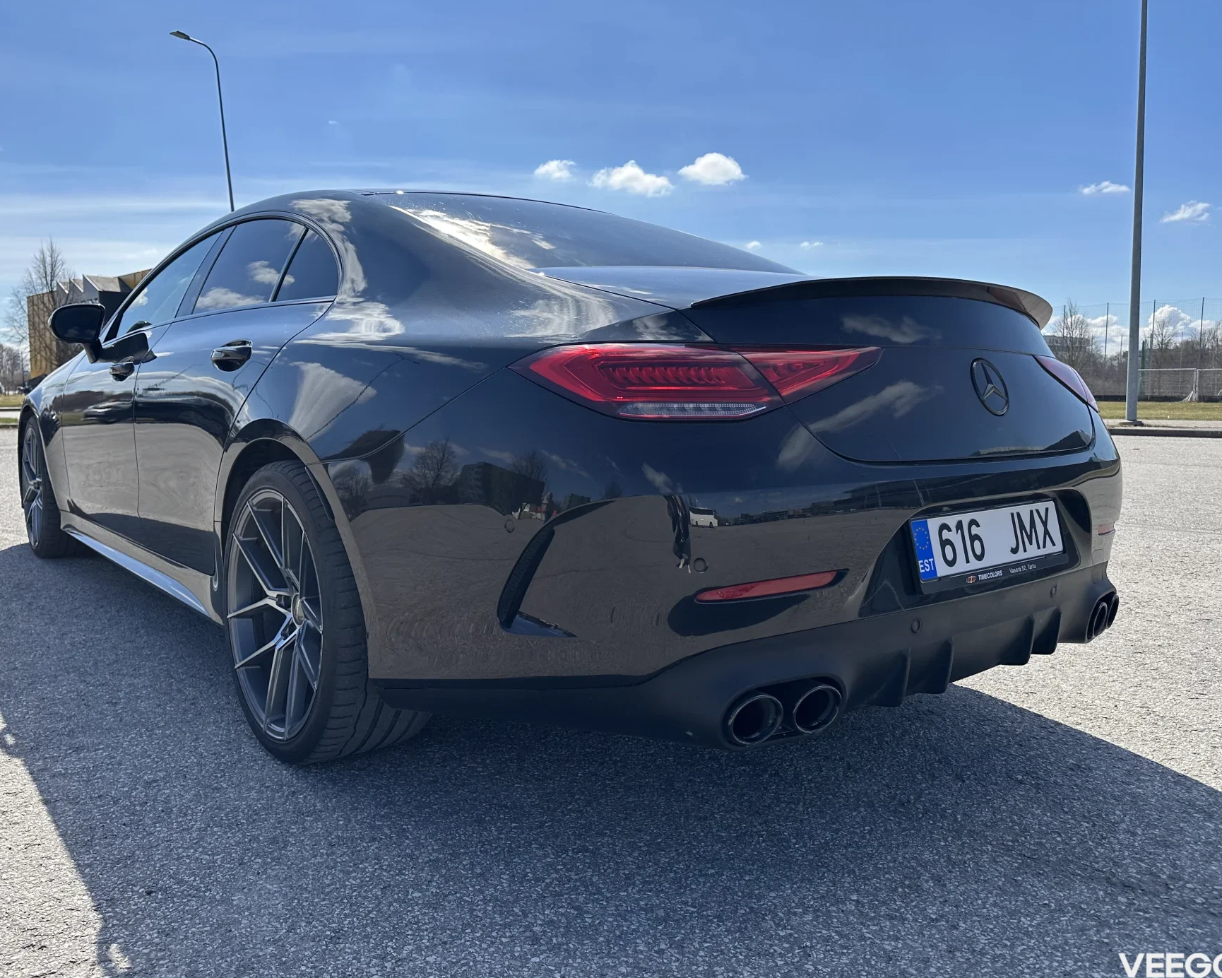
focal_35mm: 26
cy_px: 478
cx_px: 569
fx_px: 940
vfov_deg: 54.9
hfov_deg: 66.0
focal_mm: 6.86
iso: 80
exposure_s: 1/5263
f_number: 1.78
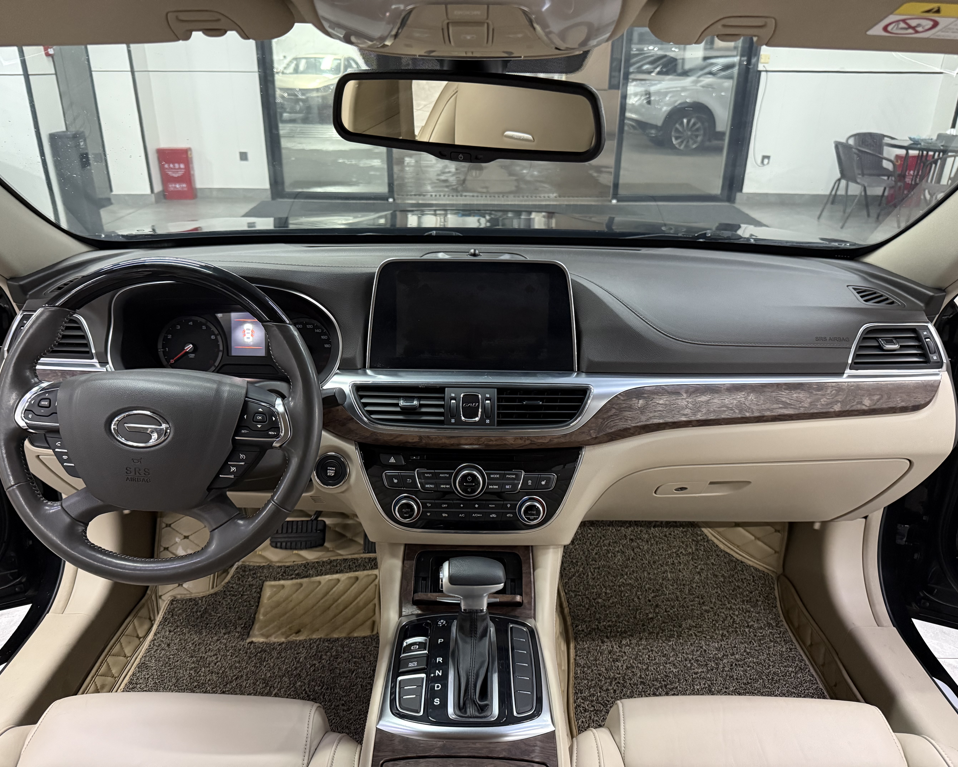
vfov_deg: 56.8
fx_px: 709
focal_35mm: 25
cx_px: 471
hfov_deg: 68.1
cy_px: 384
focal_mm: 6.76
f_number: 1.78
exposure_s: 1/33
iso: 800
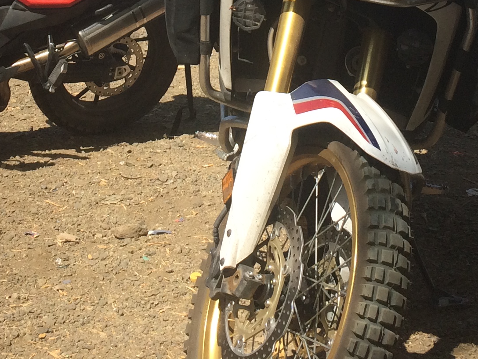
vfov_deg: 15.7
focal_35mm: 87
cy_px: -168
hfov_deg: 22.5
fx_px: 1201
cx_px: 220
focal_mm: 4.15
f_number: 2.2
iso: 32
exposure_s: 1/1786
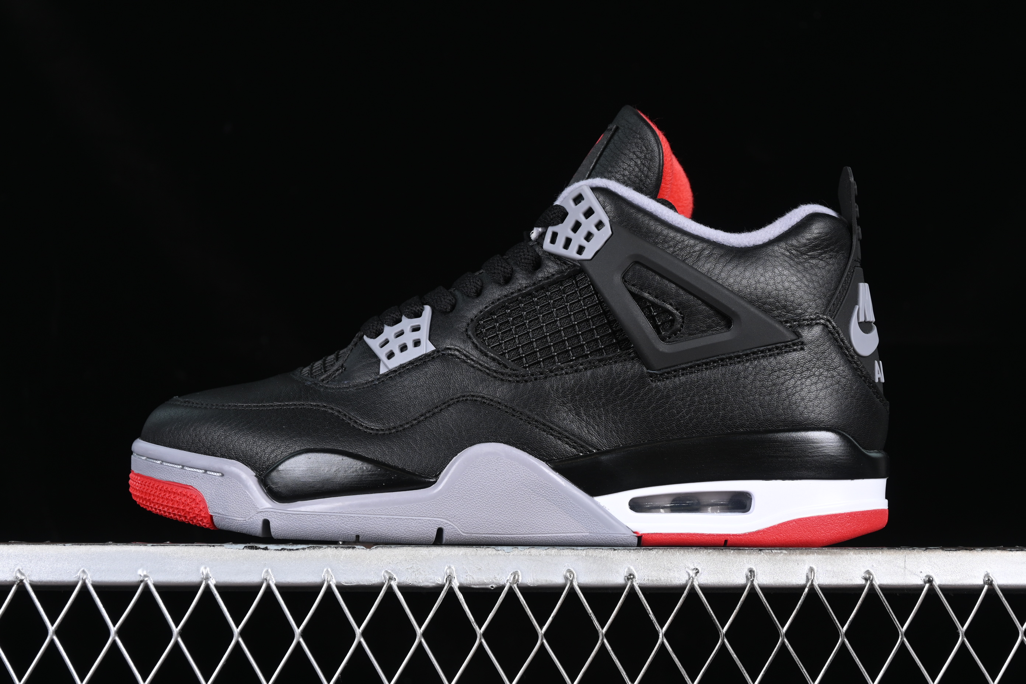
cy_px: 342
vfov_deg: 18.2
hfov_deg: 27.0
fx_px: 2137
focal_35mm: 75
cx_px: 513
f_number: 6.3
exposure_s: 1/60
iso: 160
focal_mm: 50
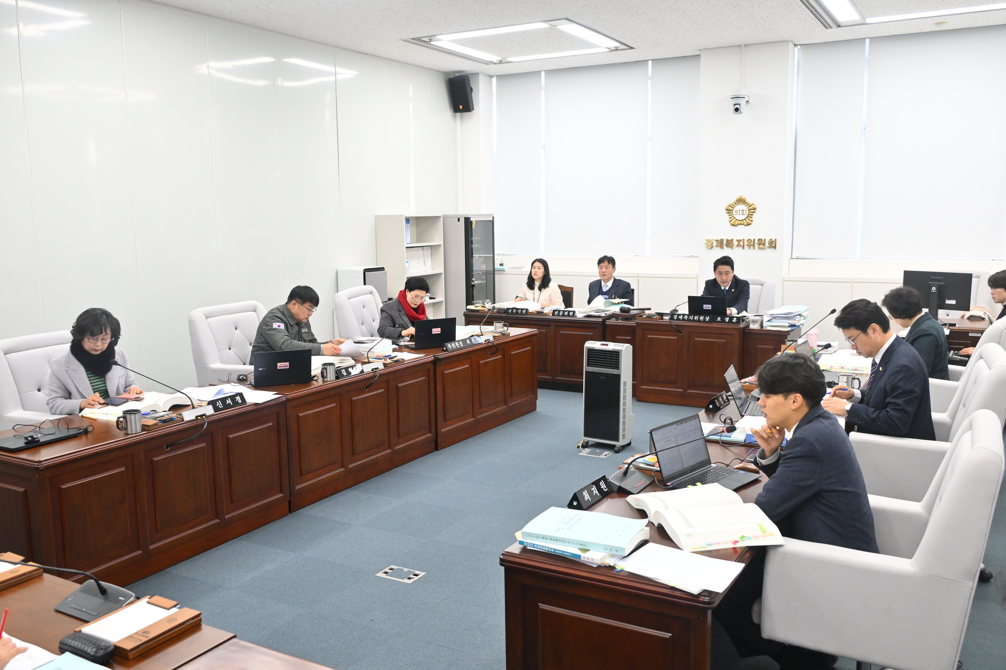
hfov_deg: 58.7
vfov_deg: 41.1
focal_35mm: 32
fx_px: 894
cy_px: 335
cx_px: 503
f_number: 6.3
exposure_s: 1/250
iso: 4000
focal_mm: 32
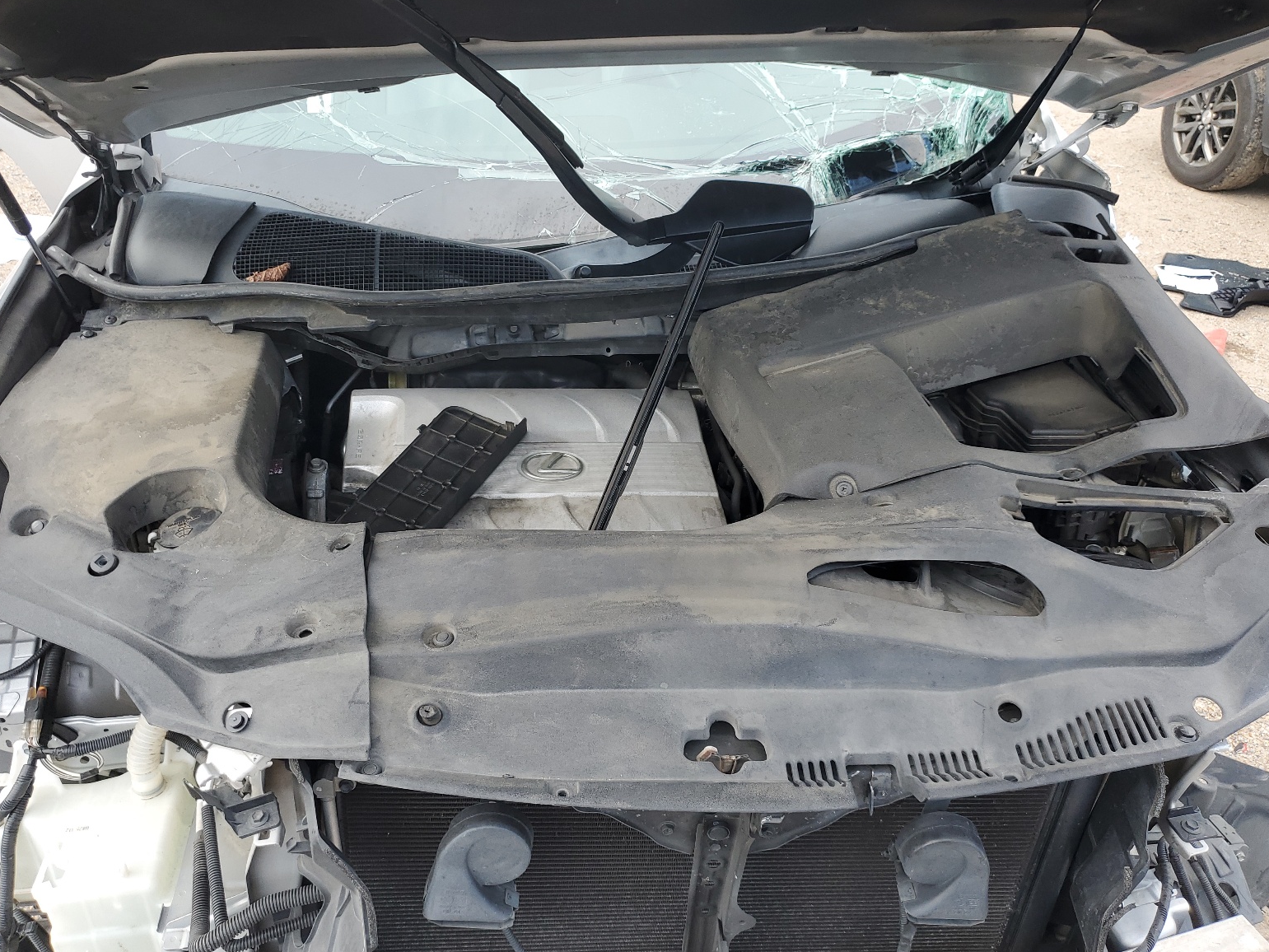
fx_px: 990
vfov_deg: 51.4
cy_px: 475
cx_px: 634
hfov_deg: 65.3
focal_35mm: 27
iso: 50
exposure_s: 1/370
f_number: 1.5
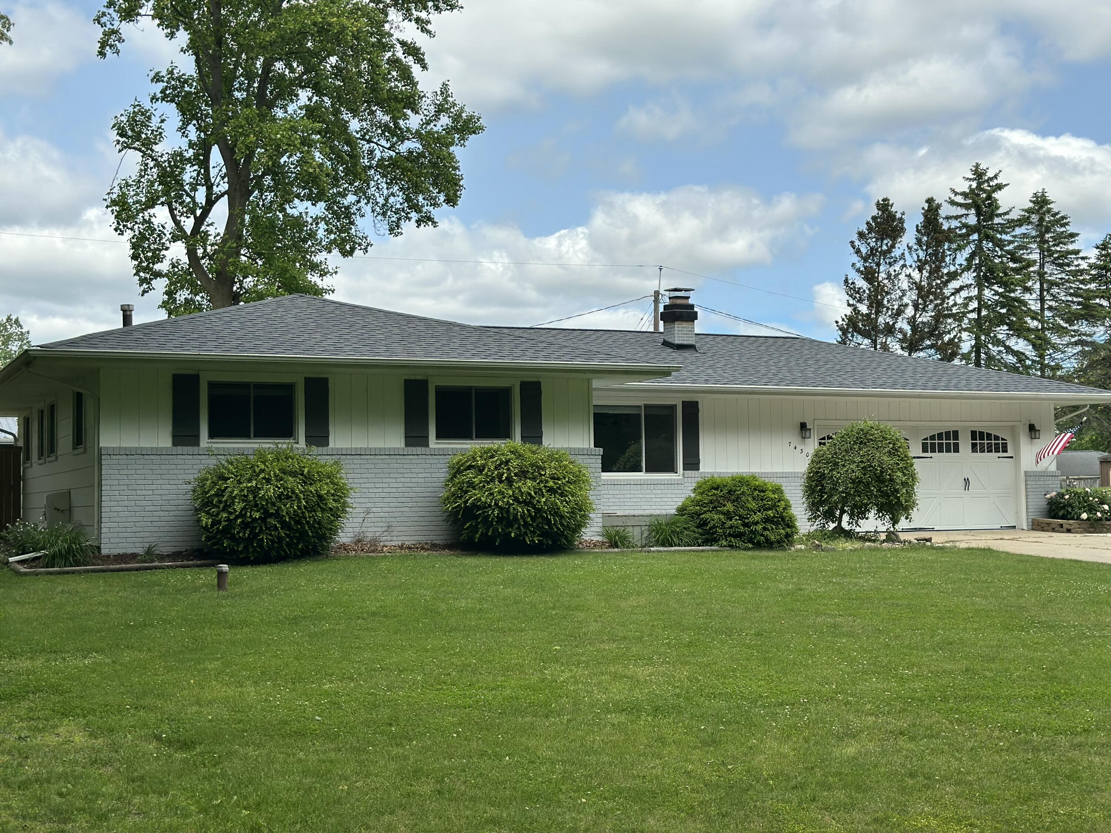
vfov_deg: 30.3
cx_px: 556
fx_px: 1541
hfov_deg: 39.7
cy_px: 416
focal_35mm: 48
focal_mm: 6.86
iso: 100
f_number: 1.78
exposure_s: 1/5556
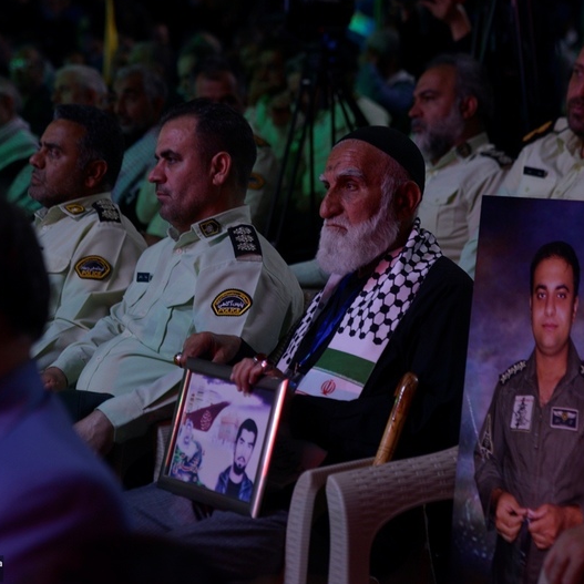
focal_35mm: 111
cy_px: 292
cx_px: 306
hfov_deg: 15.7
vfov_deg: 15.7
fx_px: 2119
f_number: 4.5
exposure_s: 1/50
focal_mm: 86
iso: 1000
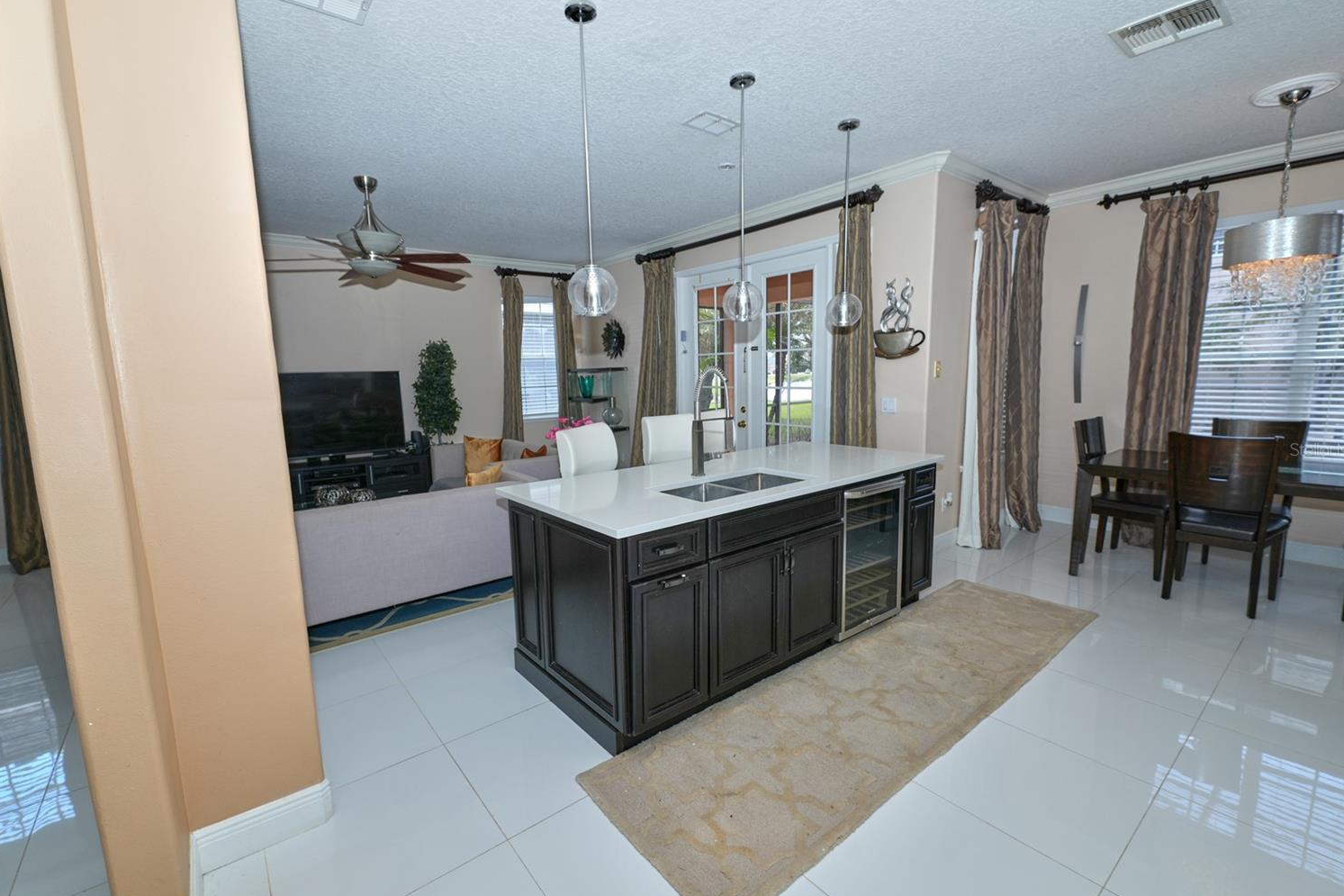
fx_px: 560
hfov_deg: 100.4
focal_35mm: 15
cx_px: 650
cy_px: 449
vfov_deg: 77.3
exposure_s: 1/200
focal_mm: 14
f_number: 5.6
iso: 400
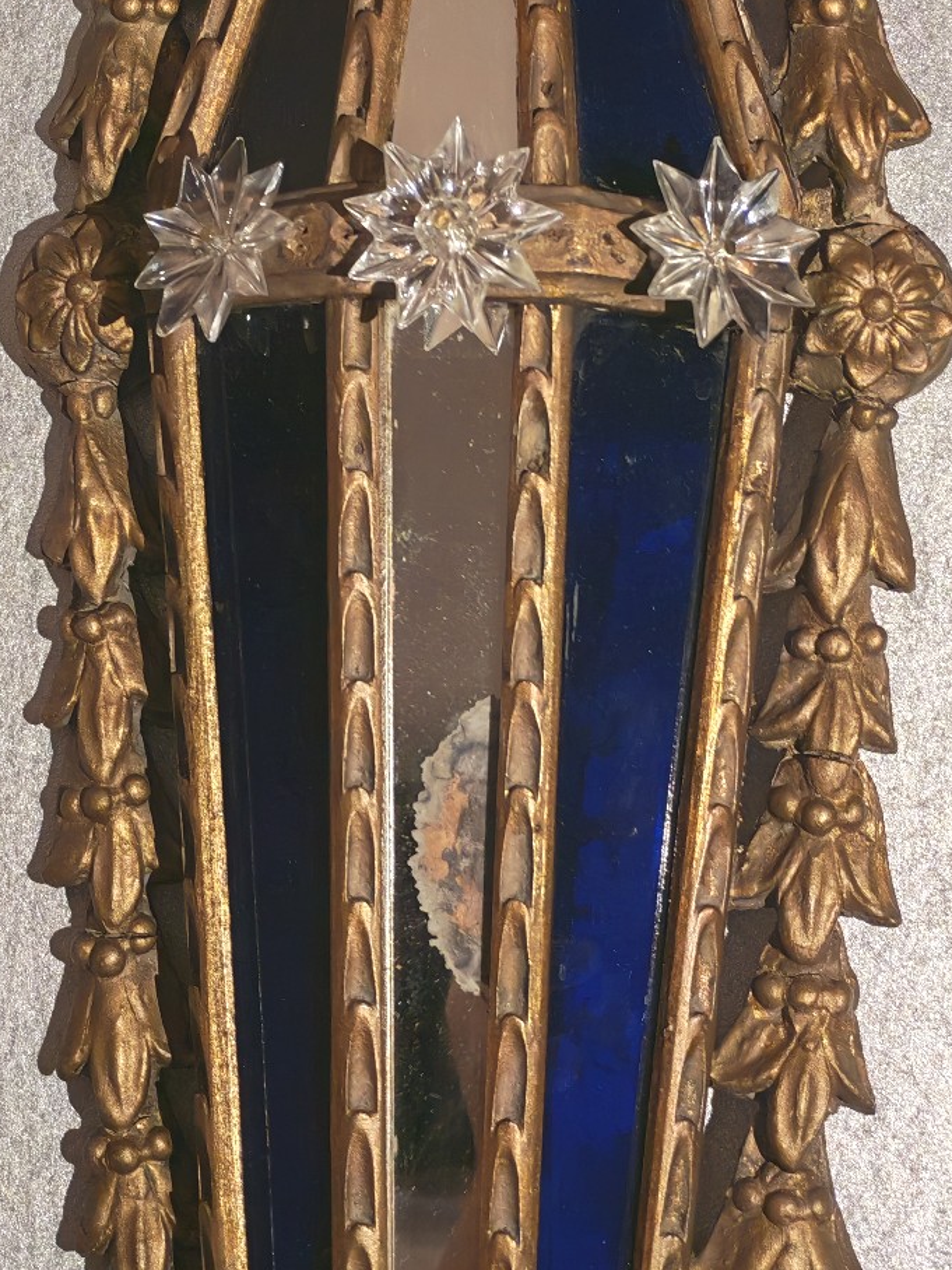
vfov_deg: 24.9
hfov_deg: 18.9
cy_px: 432
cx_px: 433
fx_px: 2860
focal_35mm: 78
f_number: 1.9
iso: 1000
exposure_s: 1/100
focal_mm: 6.12
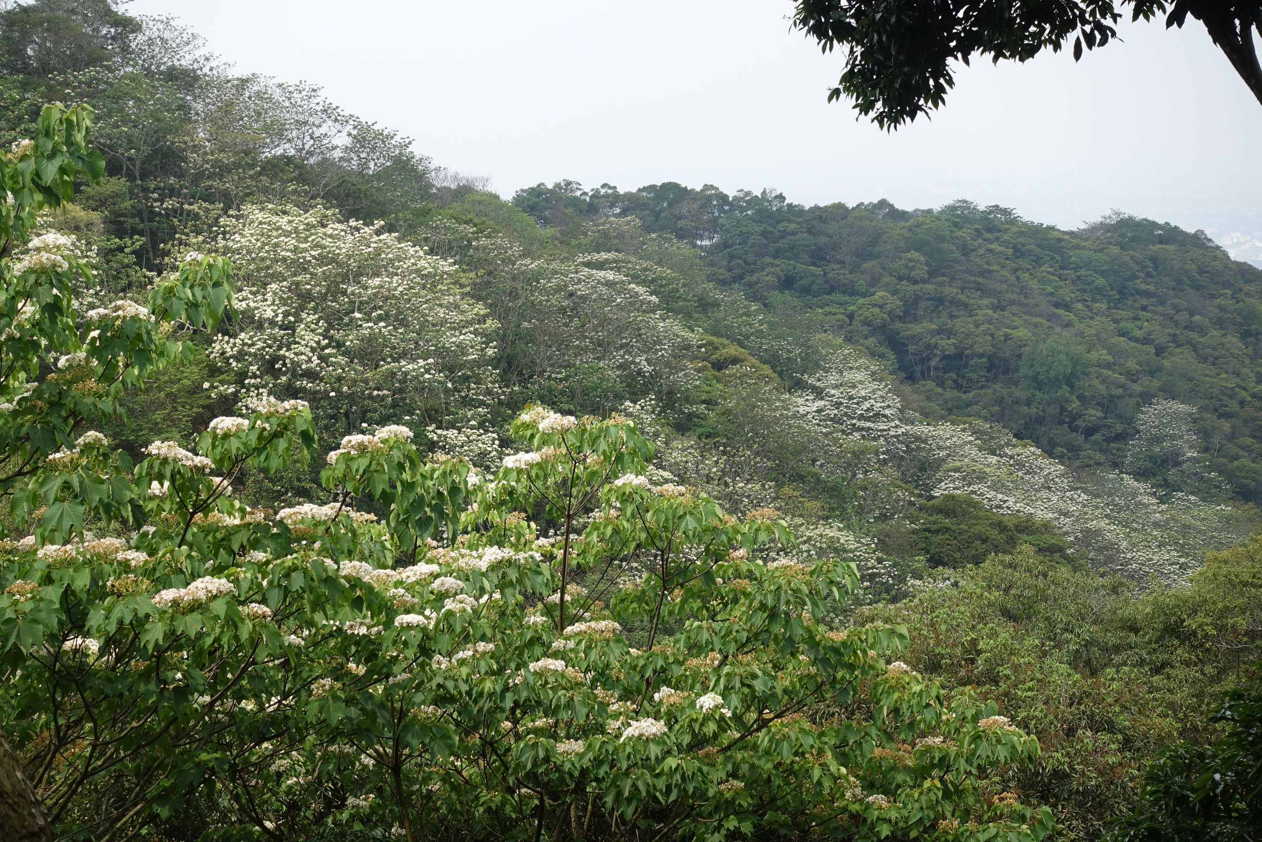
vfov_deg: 19.7
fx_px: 2419
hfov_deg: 29.2
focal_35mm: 69
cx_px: 631
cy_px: 421
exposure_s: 1/250
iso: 125
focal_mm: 25.26
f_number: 5.6
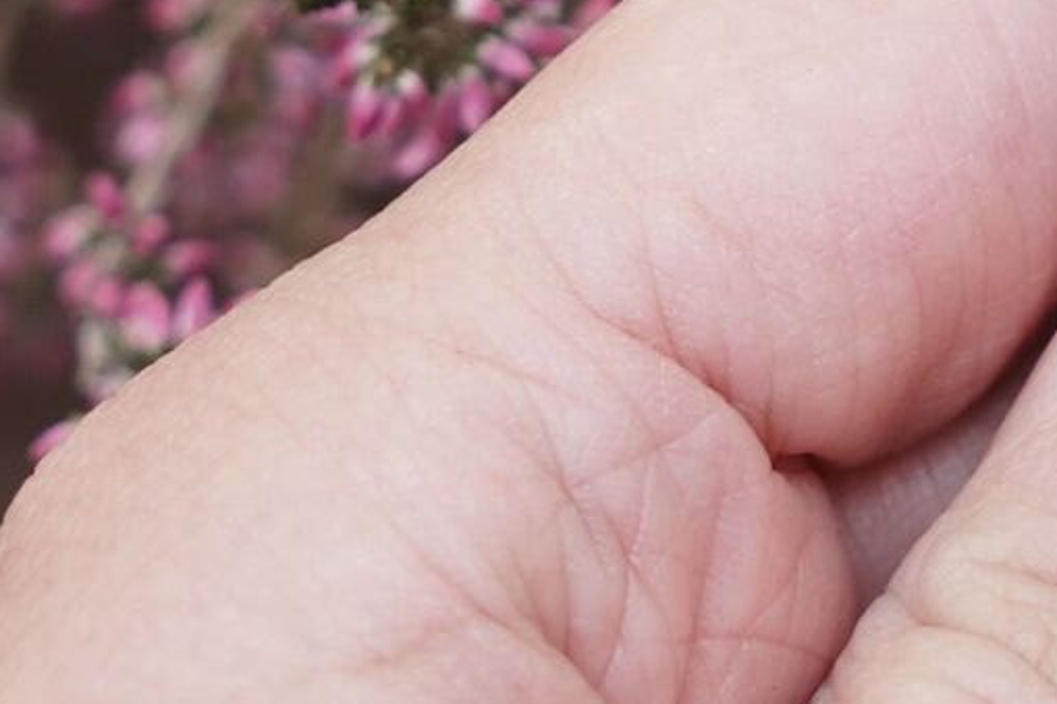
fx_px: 4432
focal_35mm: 151
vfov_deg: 8.8
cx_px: 1520
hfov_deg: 13.0
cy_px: -446
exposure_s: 1/200
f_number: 5.6
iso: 640
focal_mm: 40
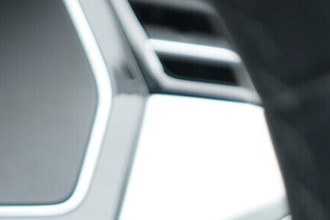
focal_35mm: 118
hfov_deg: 17.3
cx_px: 154
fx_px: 1082
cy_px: 282
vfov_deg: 11.3
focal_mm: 24
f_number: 2.8
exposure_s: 1/40
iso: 250
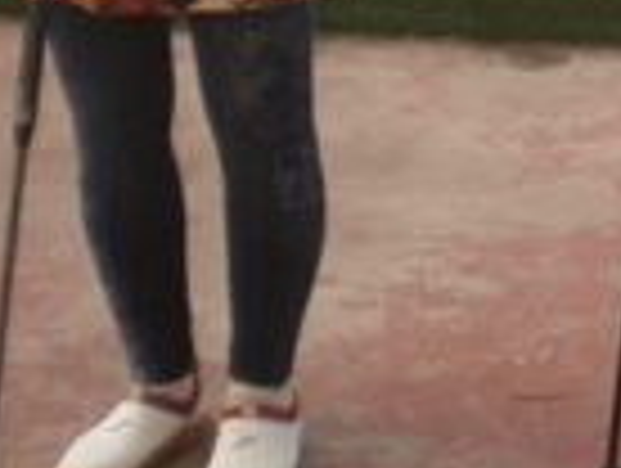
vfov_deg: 9.3
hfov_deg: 12.0
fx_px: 2803
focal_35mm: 156
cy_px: -207
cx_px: 972
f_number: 3.1
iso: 100
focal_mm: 6.3
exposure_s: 1/100
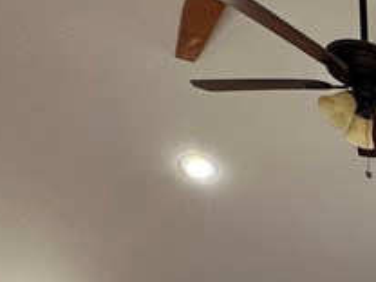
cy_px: 531
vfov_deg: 17.7
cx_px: 696
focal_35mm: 64
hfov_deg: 20.3
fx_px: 695
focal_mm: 1.57
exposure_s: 1/120
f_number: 1.8
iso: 80
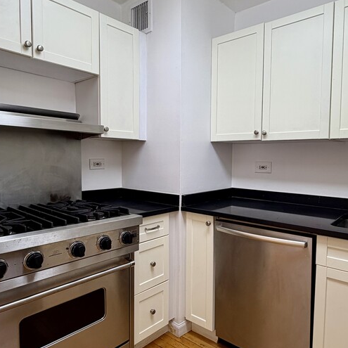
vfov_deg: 62.9
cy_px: 178
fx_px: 284
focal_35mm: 25
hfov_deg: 62.7
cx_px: 198
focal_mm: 2.22
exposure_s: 1/120
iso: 80
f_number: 2.2
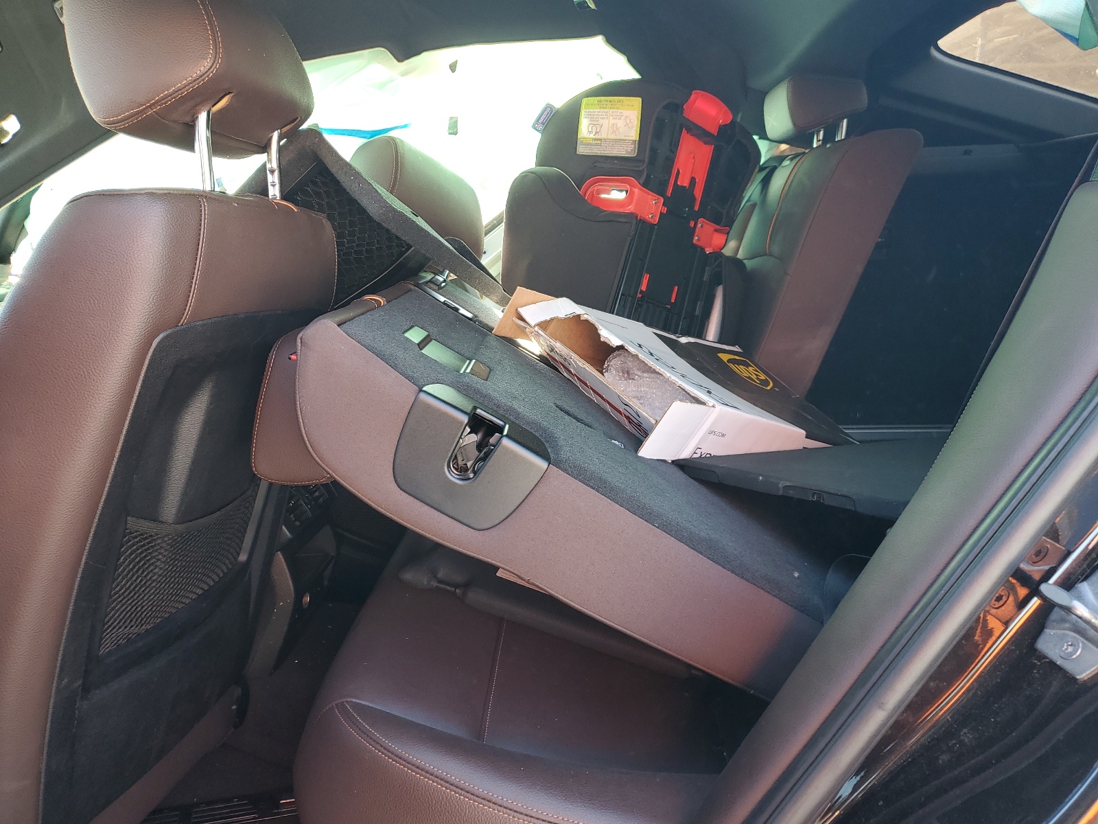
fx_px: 825
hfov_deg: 67.3
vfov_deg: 53.1
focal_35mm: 26
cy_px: 412
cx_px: 549
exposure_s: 1/60.2
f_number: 1.5
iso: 50
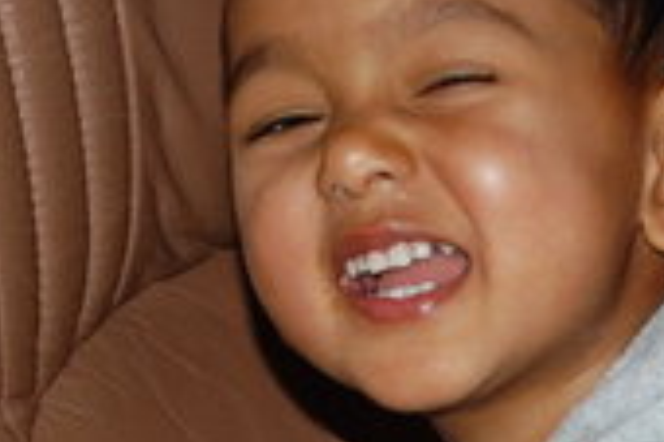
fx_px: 5710
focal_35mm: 310
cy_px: 544
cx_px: 594
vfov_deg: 4.4
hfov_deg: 6.6
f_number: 5.6
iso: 200
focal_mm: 55
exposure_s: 1/125
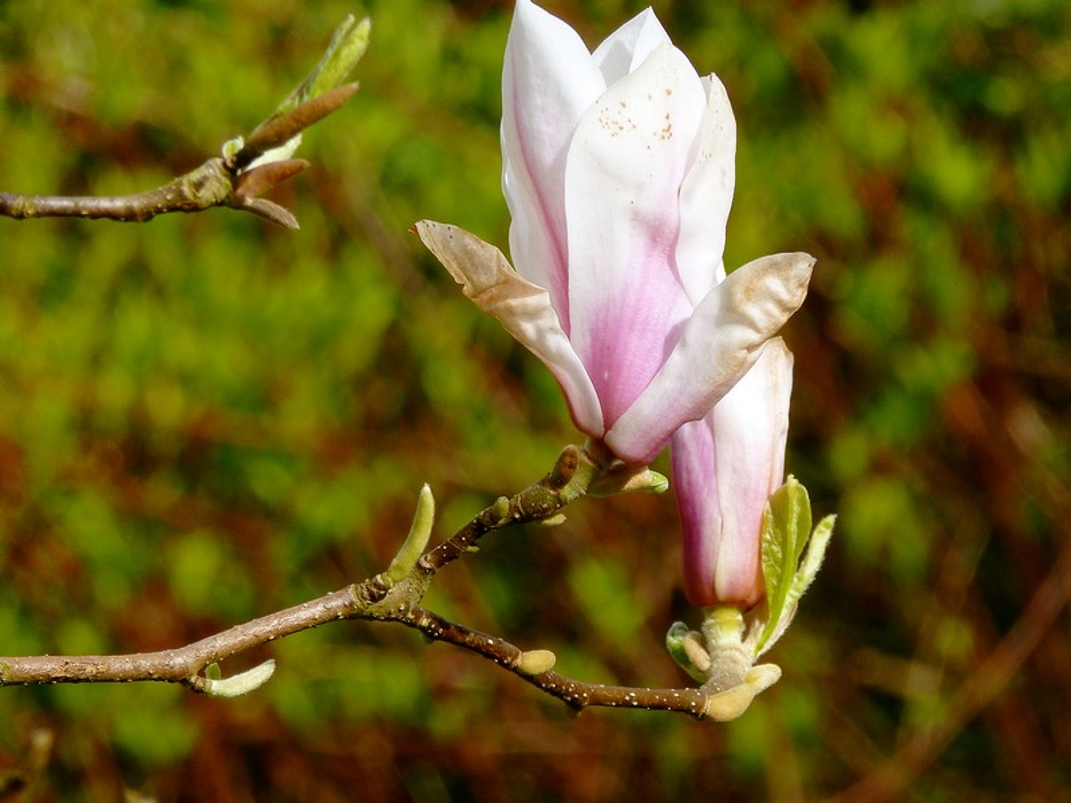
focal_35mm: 451
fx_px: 13954
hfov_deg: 4.4
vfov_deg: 3.3
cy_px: 402
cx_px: 536
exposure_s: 1/200
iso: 100
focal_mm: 68.8
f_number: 5.9
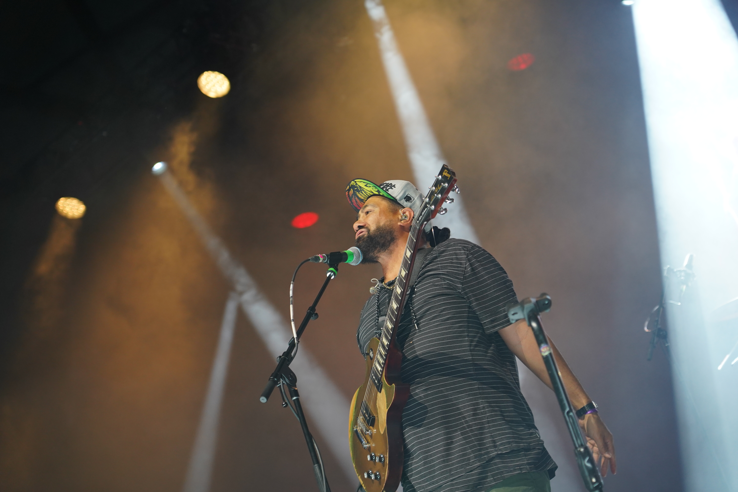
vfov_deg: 17.1
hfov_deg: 25.4
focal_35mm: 80
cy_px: 246
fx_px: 1640
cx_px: 369
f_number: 4
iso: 1250
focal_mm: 80
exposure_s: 1/160
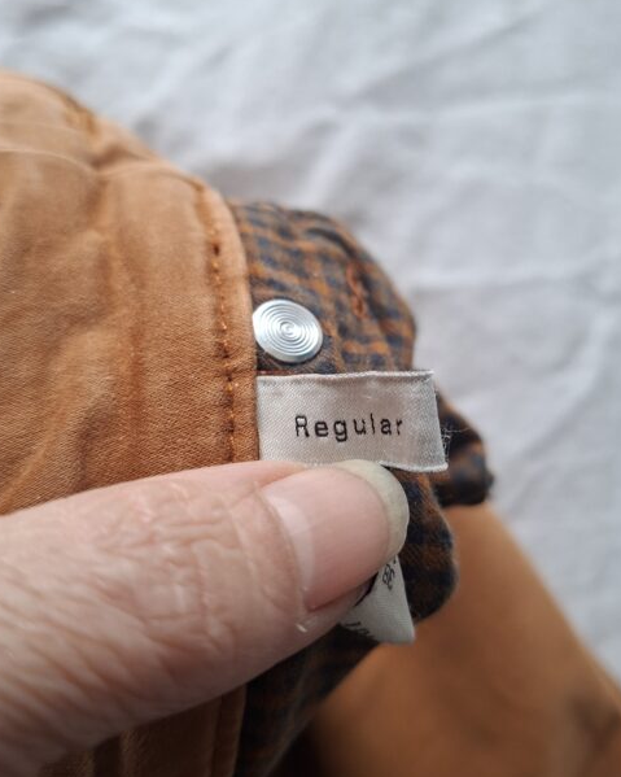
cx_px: 310
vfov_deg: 58.7
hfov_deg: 48.5
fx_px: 689
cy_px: 357
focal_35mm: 30
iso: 160
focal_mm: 5.54
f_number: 1.8
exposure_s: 1/100
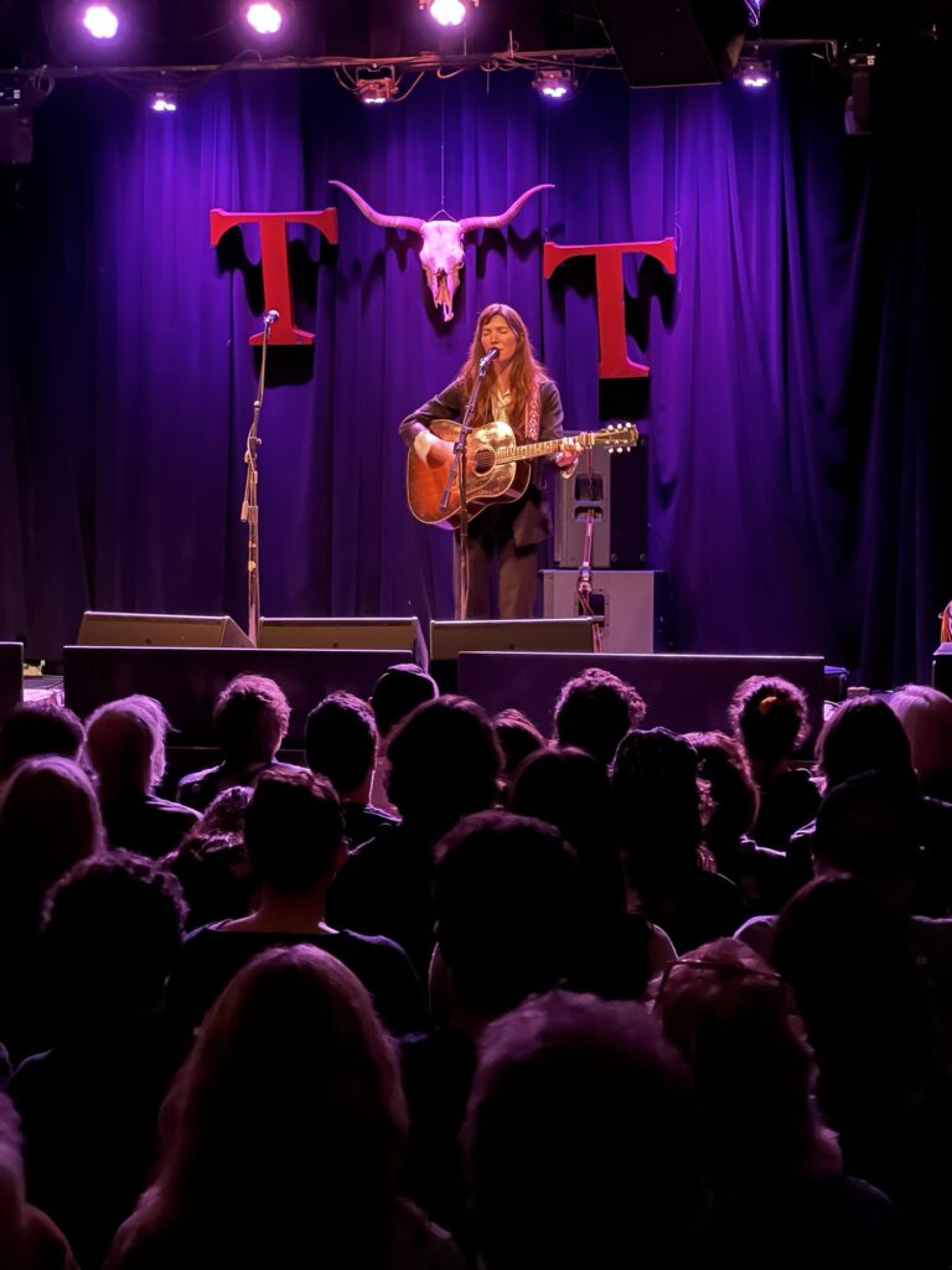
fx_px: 2824
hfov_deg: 19.1
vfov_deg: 25.3
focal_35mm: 77
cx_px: 476
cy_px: 635
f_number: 2.8
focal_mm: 9
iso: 1250
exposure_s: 1/8
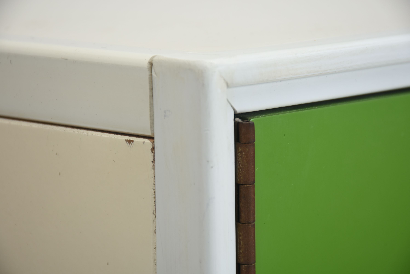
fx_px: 2393
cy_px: 137
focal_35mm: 210
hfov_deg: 9.8
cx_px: 205
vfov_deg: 6.6
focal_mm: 140
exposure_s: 1/160
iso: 200
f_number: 9
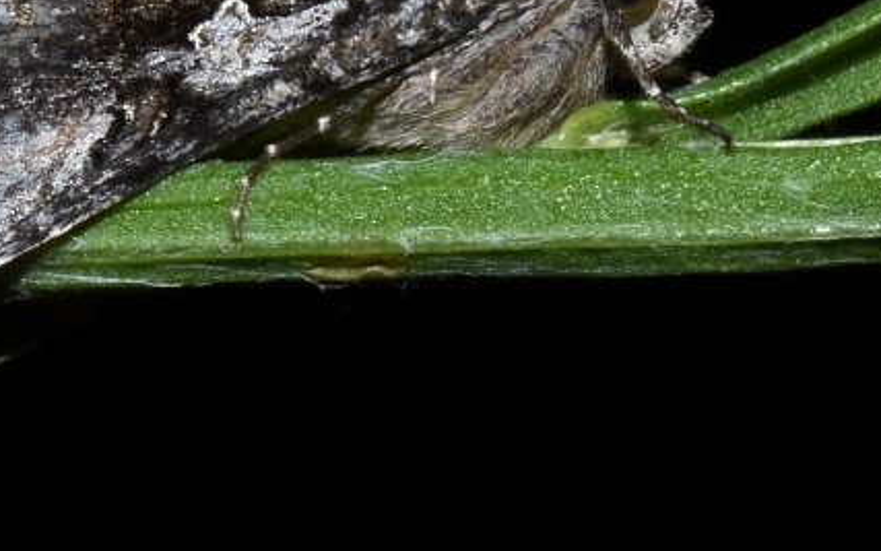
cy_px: 83
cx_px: 252
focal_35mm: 172
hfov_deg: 12.2
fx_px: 4130
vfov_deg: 7.6
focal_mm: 60
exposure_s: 1/250
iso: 100
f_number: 36
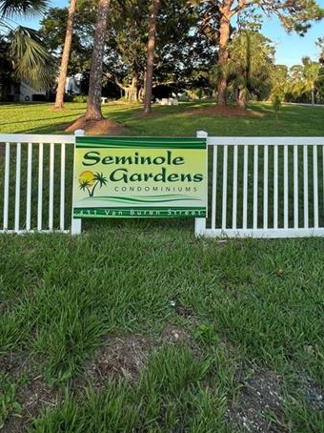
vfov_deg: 67.4
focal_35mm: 22
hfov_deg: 60.8
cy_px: 72
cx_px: 139
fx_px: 275
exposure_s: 1/300
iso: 32
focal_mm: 1.57
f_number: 1.8
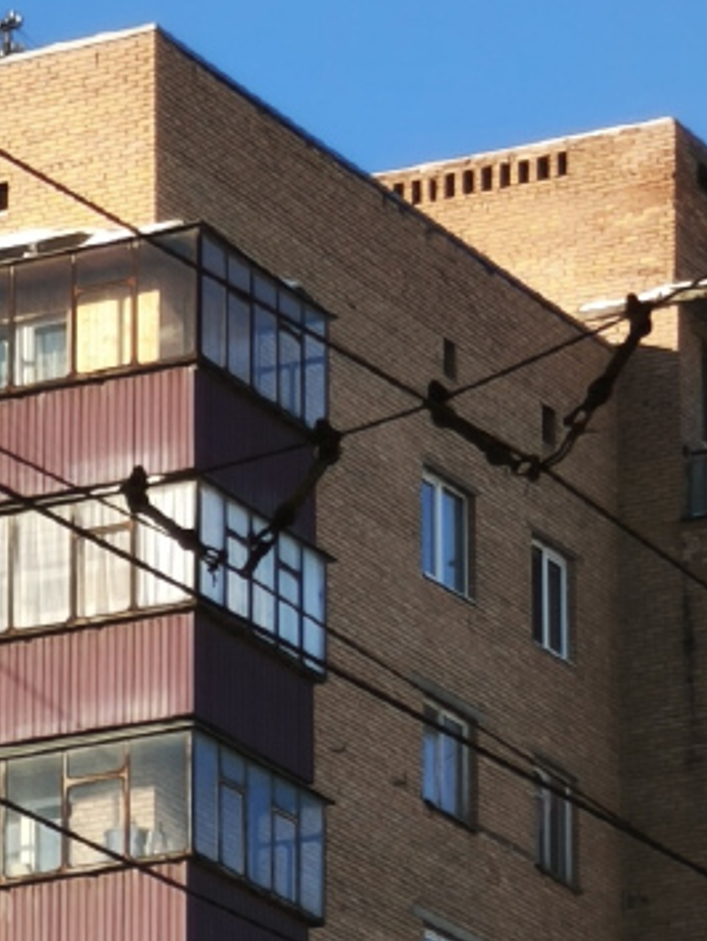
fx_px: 7888
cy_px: 1513
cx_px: 150
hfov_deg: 5.1
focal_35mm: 290
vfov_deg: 6.7
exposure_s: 1/306
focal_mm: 7.1
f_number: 1.9
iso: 50
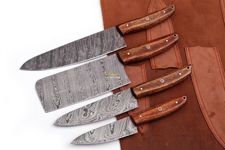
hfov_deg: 31.9
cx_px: 112
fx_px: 394
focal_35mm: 63
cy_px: 75
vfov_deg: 21.6
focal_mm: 42
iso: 320
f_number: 7.1
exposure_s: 1/125
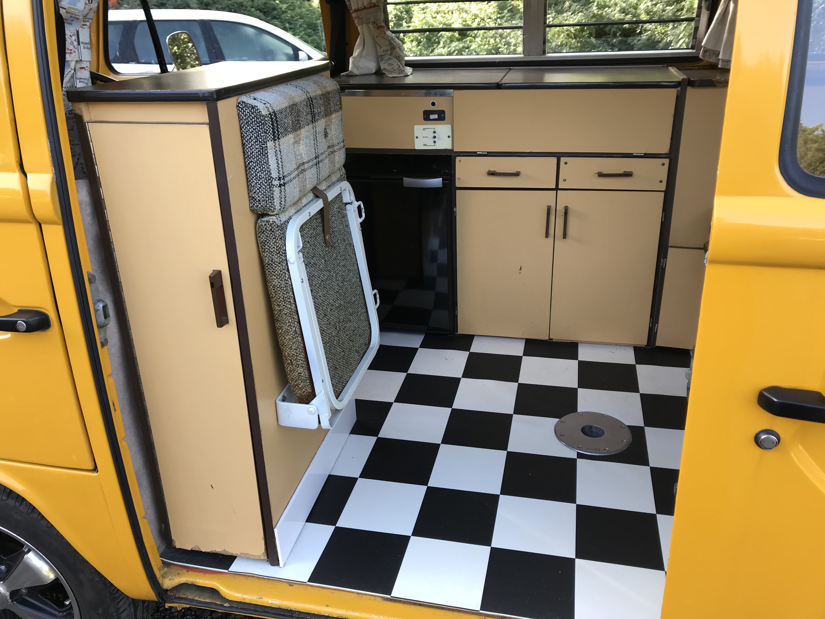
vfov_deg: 49.7
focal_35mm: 28
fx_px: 667
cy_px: 310
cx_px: 412
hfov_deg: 63.4
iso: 20
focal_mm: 3.99
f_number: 1.8
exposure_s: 1/100
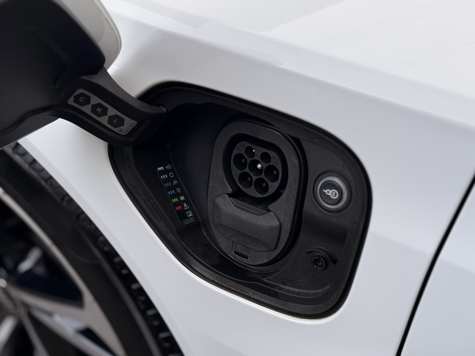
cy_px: 186
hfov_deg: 36.8
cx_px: 246
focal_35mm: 52
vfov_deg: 28.0
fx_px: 713
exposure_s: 1/541
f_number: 1.78
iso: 64
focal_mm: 6.76
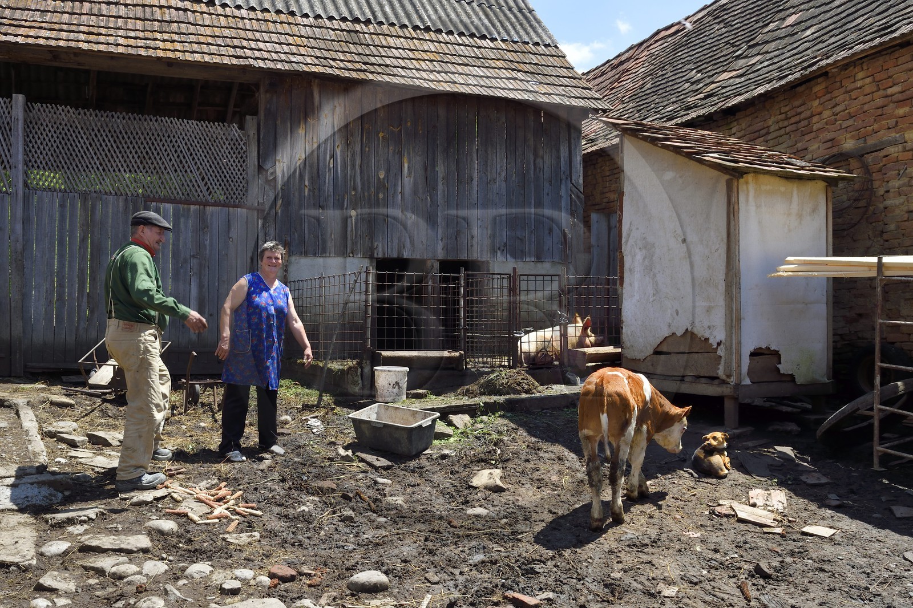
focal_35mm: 28
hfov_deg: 65.5
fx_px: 710
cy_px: 304
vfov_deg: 46.4
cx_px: 456
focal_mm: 28
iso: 200
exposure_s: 1/200
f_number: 11
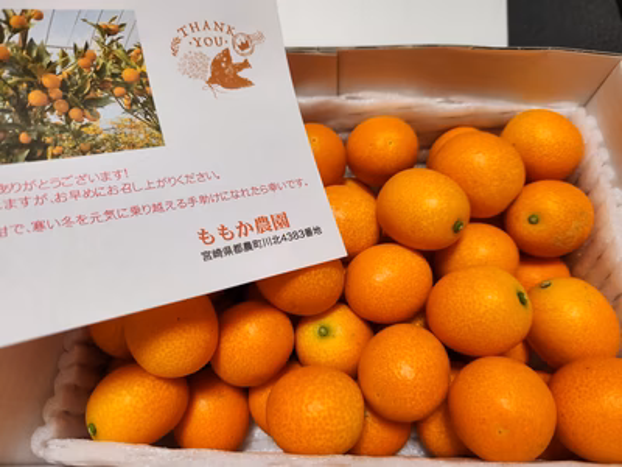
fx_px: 413
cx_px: 311
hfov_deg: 73.9
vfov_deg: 58.9
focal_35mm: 23
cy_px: 234
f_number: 1.8
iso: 200
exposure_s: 1/120
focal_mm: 5.4
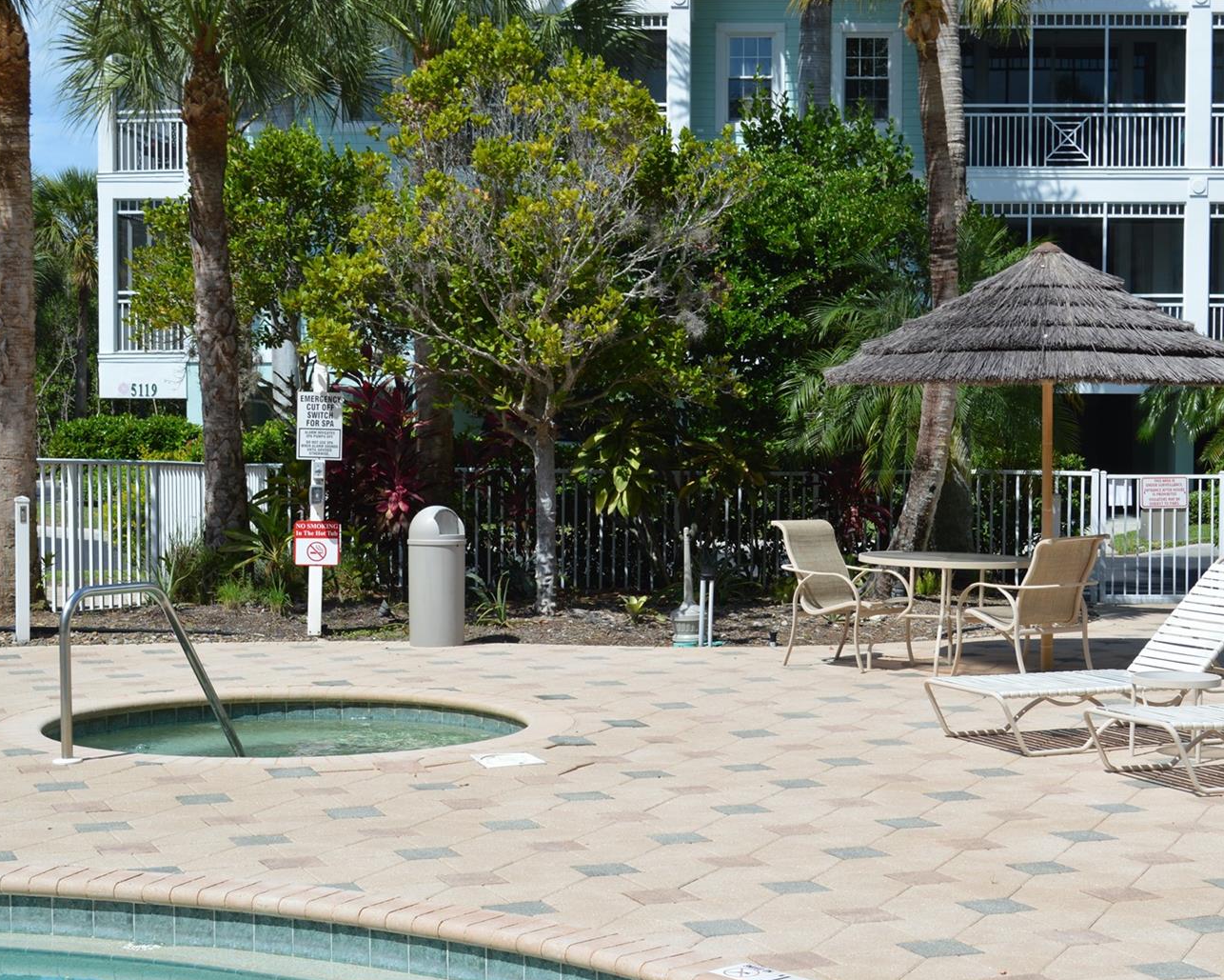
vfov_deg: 24.2
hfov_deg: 30.0
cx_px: 722
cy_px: 504
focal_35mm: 63
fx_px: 2282
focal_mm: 36
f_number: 8
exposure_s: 1/250
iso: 100
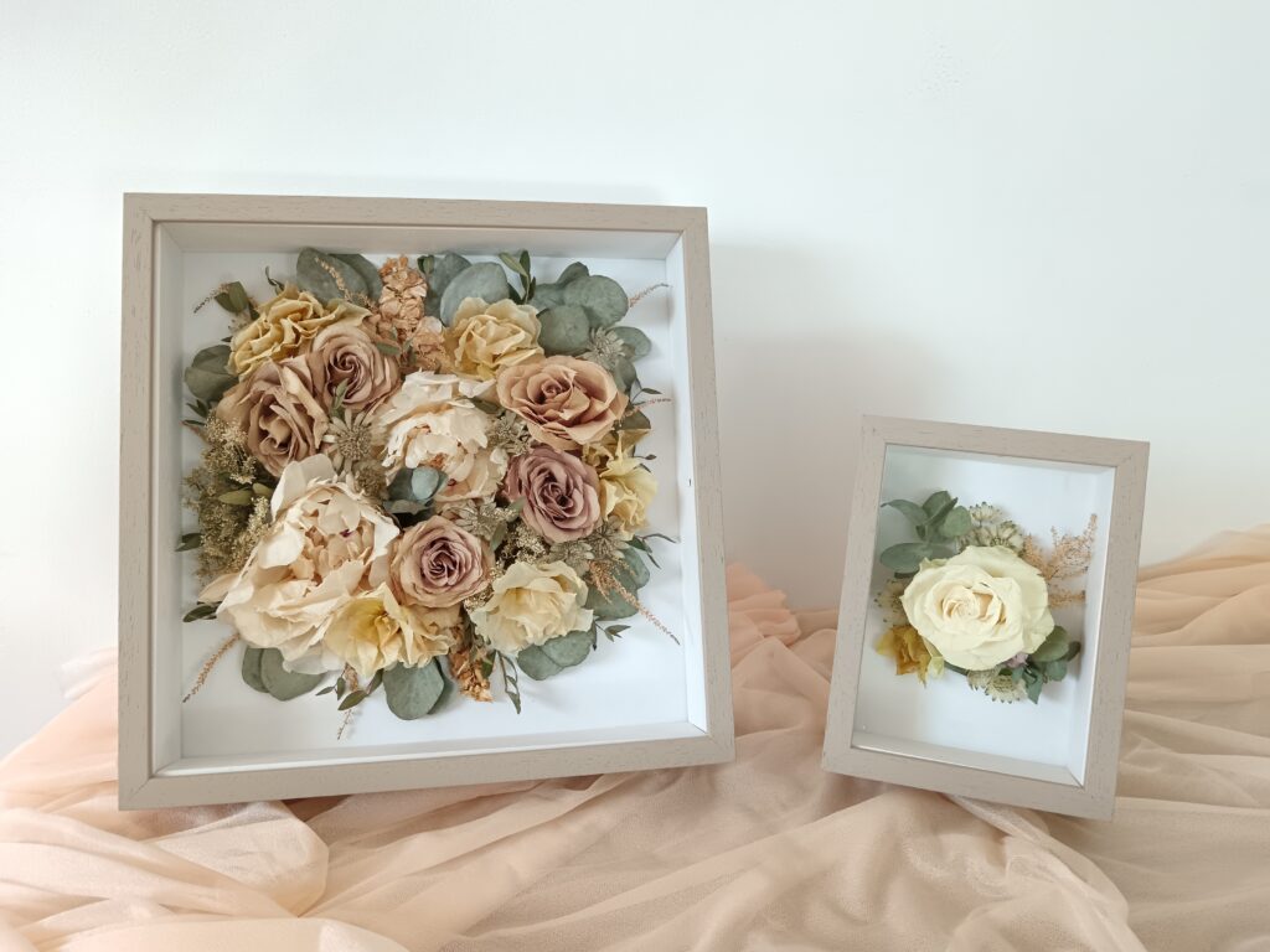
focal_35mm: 27
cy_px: 476
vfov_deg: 51.4
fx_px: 991
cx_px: 635
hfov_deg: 65.3
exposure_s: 1/50
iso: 634
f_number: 1.9
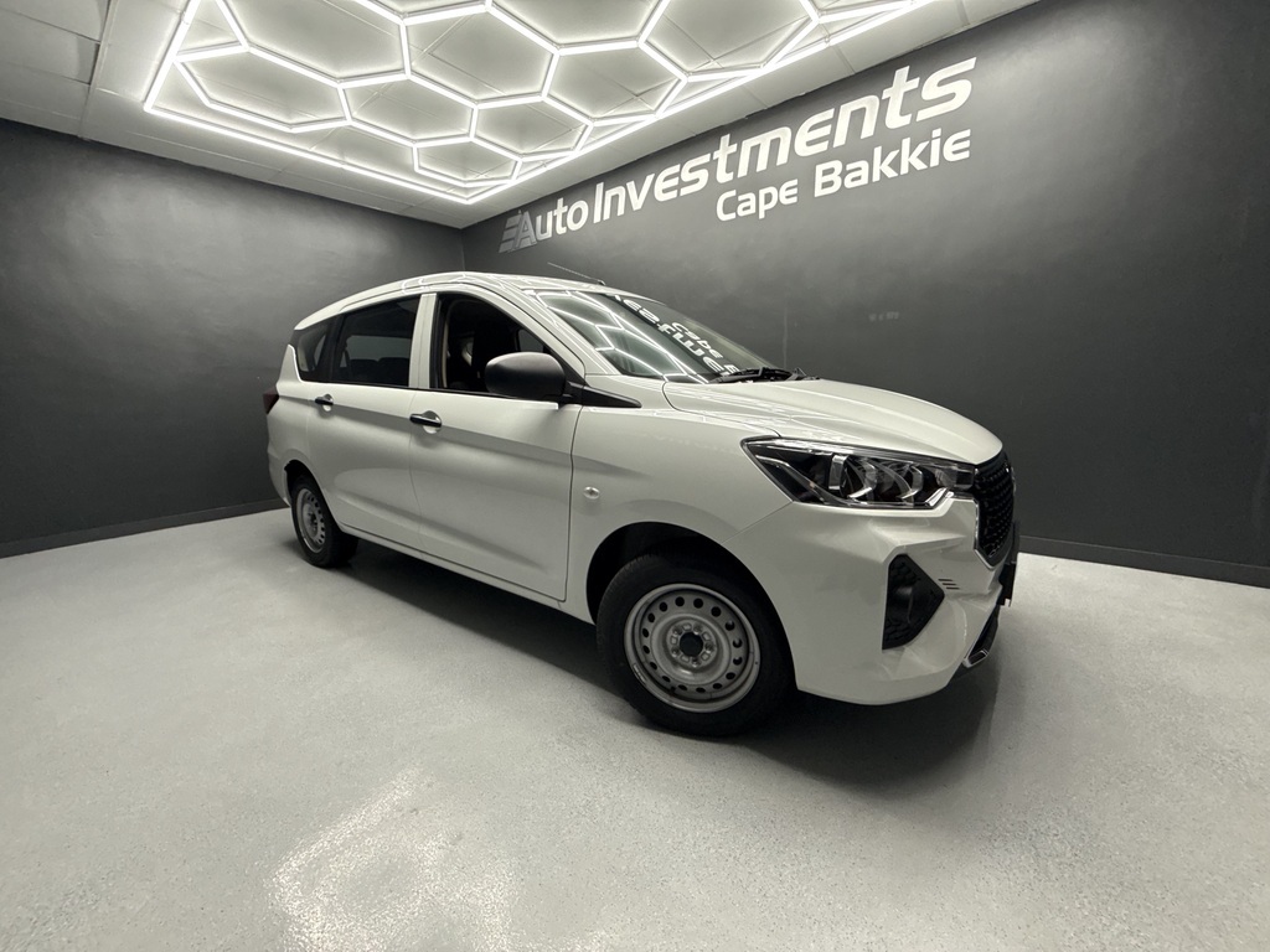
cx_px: 635
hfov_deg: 102.1
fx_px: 514
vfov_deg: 85.7
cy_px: 476
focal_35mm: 14
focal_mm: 2.22
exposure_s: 1/100
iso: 200
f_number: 2.2
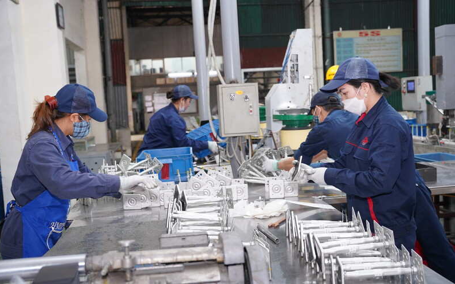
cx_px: 226
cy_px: 143
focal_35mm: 40
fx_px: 491
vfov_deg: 32.3
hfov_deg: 49.7
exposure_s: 1/100
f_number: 4
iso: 2000
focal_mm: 38.6
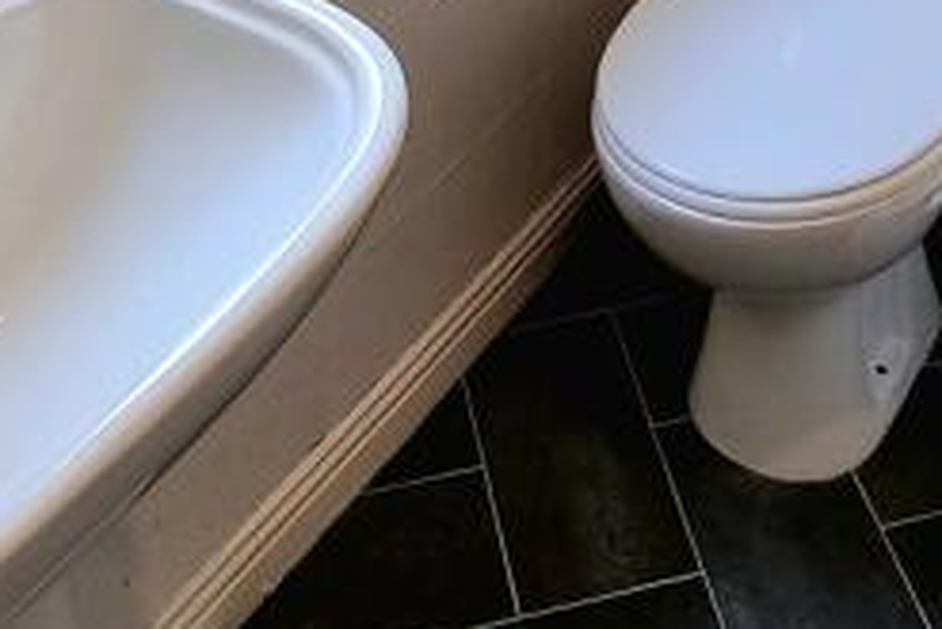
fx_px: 1466
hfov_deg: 35.4
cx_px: 587
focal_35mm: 56
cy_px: -480
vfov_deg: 19.0
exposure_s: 1/50
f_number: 2.2
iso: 64
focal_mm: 2.2
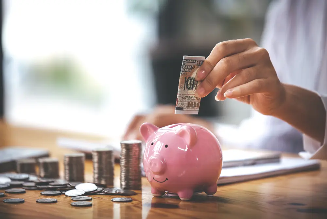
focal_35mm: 200
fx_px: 1818
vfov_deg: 6.9
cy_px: 110
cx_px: 164
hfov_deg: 10.3
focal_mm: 200
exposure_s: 1/200
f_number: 2.8
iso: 200
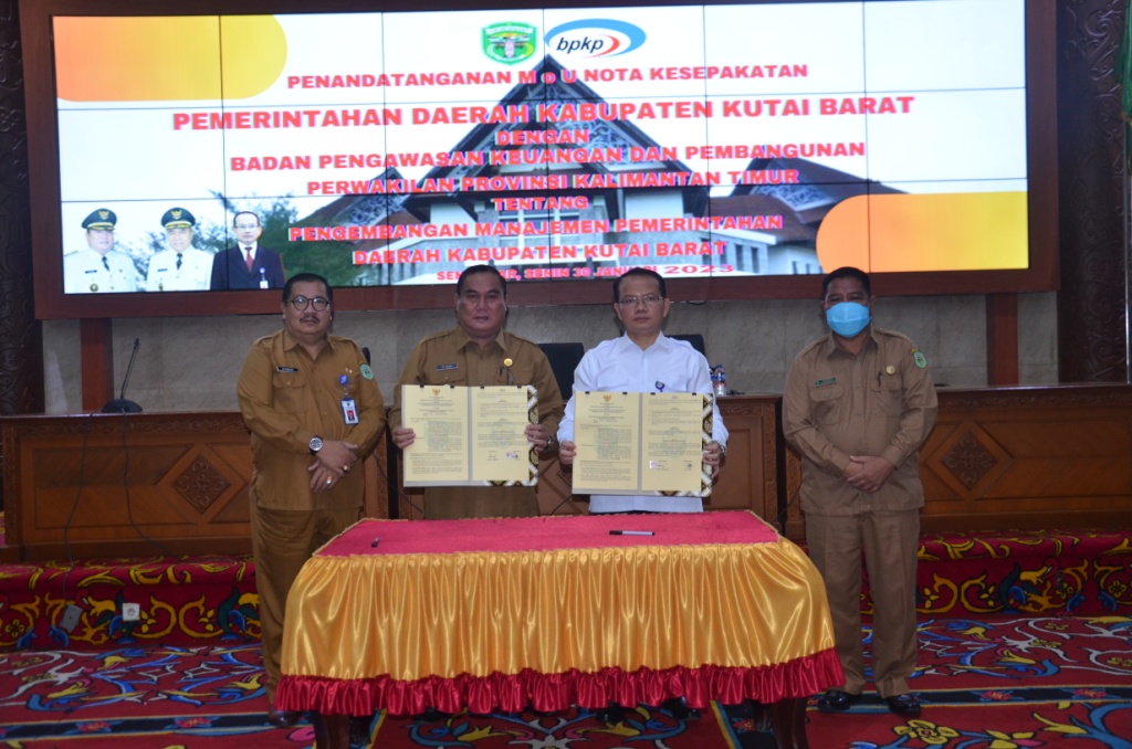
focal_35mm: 36
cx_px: 566
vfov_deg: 36.7
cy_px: 374
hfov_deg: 53.2
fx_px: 1130
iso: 800
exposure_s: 1/60
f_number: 3.8
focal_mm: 24
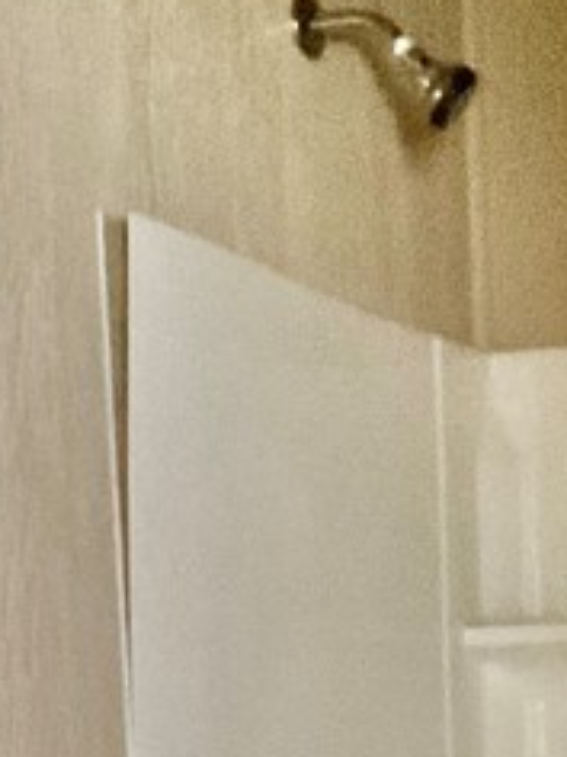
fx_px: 2752
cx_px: 750
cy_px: 1139
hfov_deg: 11.4
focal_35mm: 126
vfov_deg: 14.6
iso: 500
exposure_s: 1/20
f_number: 1.8
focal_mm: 3
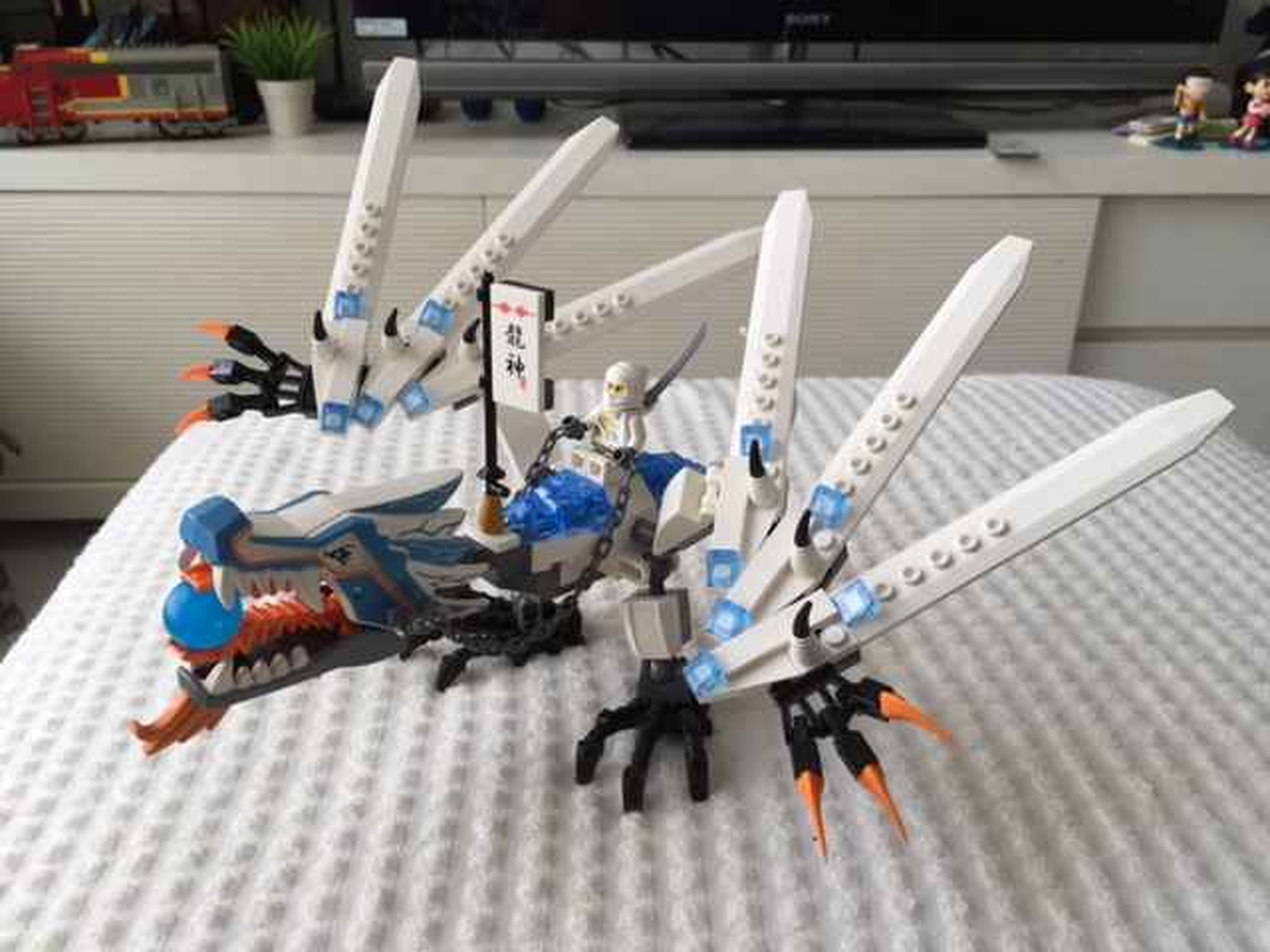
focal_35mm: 29
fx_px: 1064
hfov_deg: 61.7
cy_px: 476
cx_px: 635
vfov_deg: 48.2
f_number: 2.2
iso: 32
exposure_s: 1/40
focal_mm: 4.15
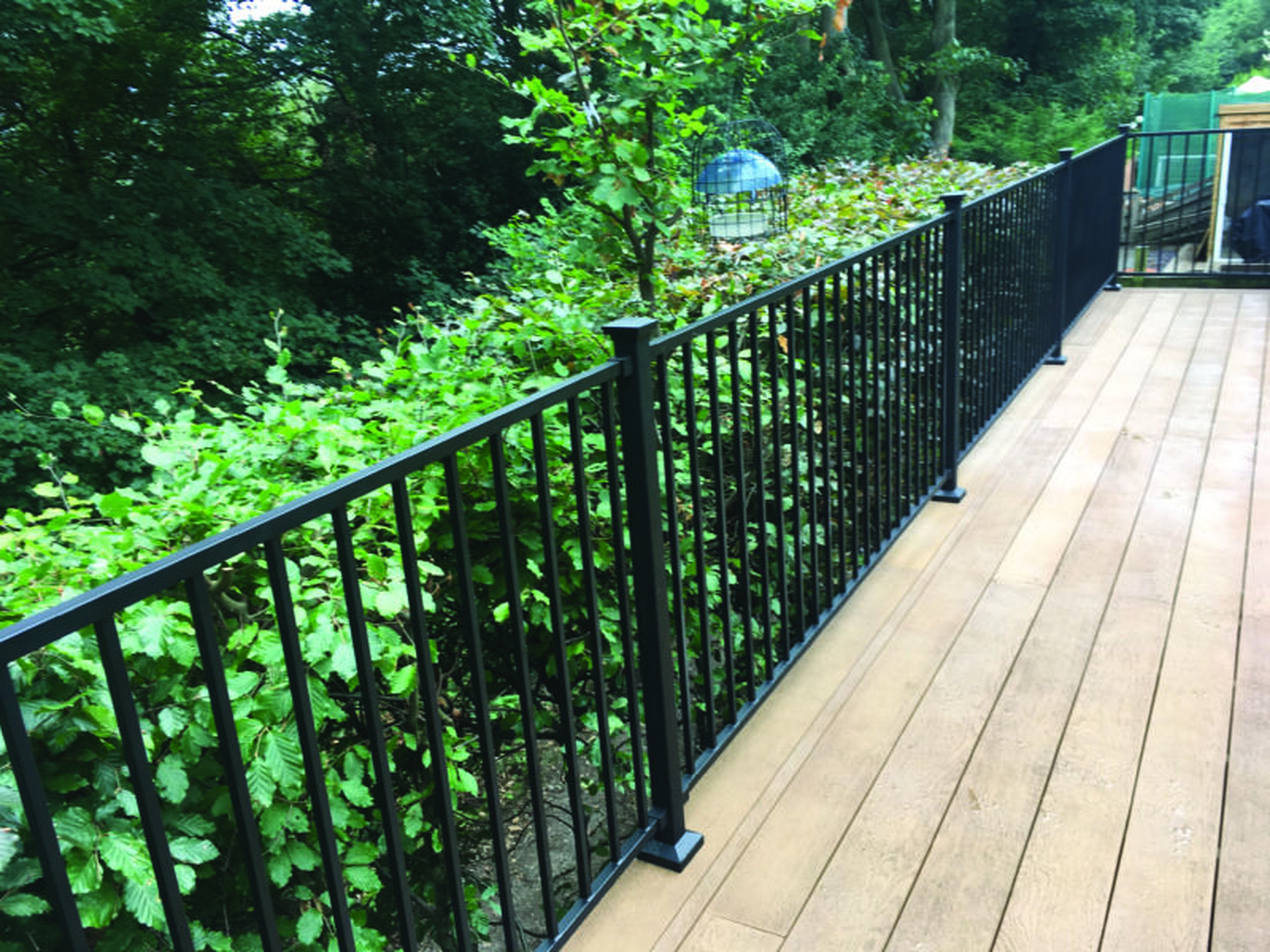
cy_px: 476
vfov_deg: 48.2
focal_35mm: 29
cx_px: 635
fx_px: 1064
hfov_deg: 61.7
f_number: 2.2
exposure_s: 1/119
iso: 25
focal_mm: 4.15
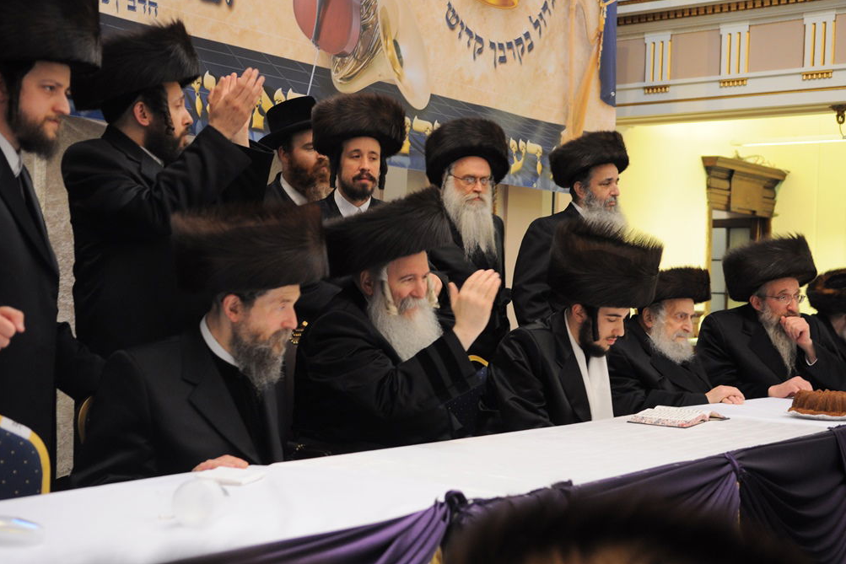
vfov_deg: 26.0
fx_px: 1222
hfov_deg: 38.2
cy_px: 278
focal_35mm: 52
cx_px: 428
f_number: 3.2
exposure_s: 1/100
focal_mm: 34
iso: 800
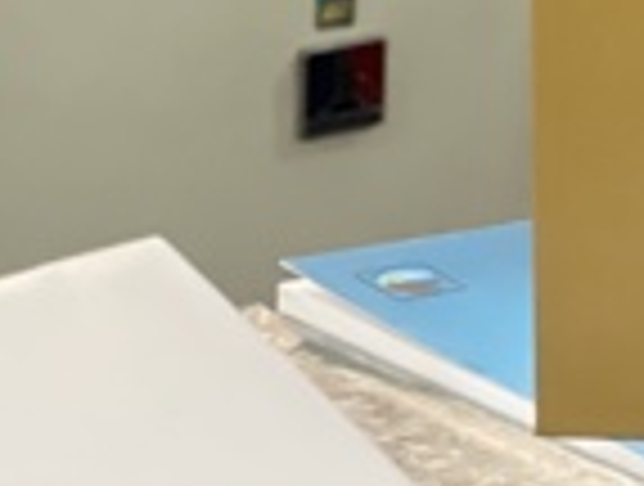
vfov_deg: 4.5
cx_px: 696
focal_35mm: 329
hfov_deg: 6.0
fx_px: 6136
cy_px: -500
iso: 400
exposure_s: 1/40
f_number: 2.8
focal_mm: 9
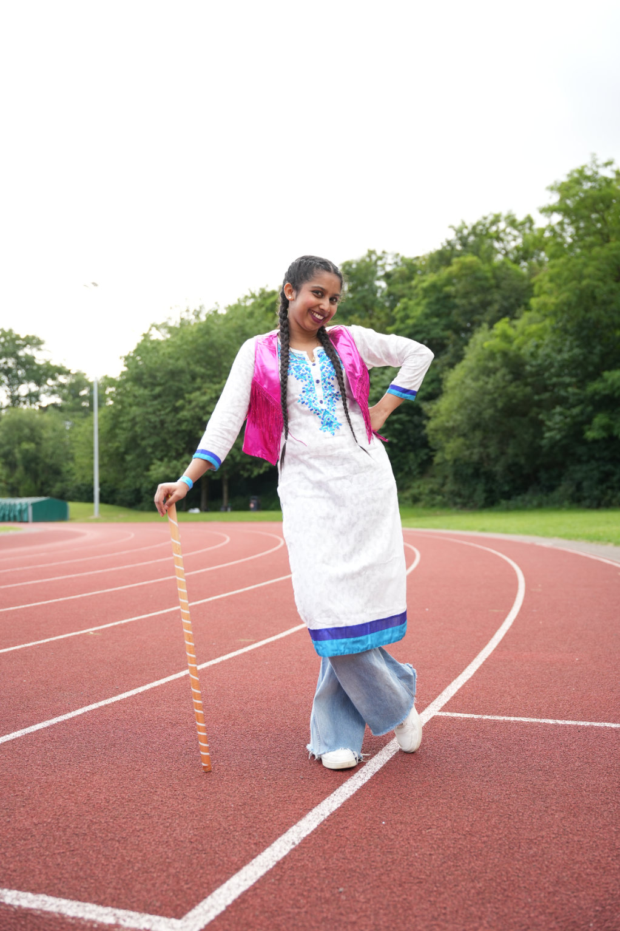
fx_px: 912
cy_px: 466
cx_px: 310
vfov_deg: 54.0
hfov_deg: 37.6
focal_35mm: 35
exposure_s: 1/640
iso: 250
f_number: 2.8
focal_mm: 35.3
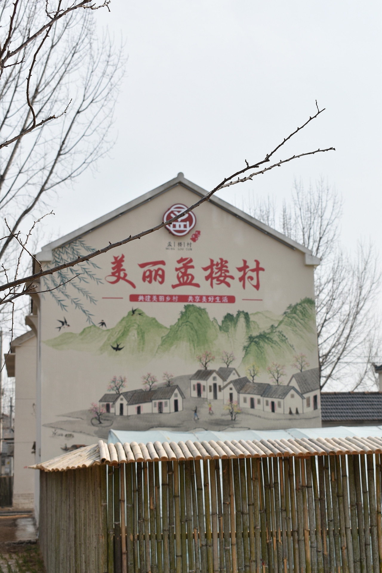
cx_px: 191
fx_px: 907
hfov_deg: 23.8
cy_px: 286
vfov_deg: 35.1
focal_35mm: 57
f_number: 8
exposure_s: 1/250
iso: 100
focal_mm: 38
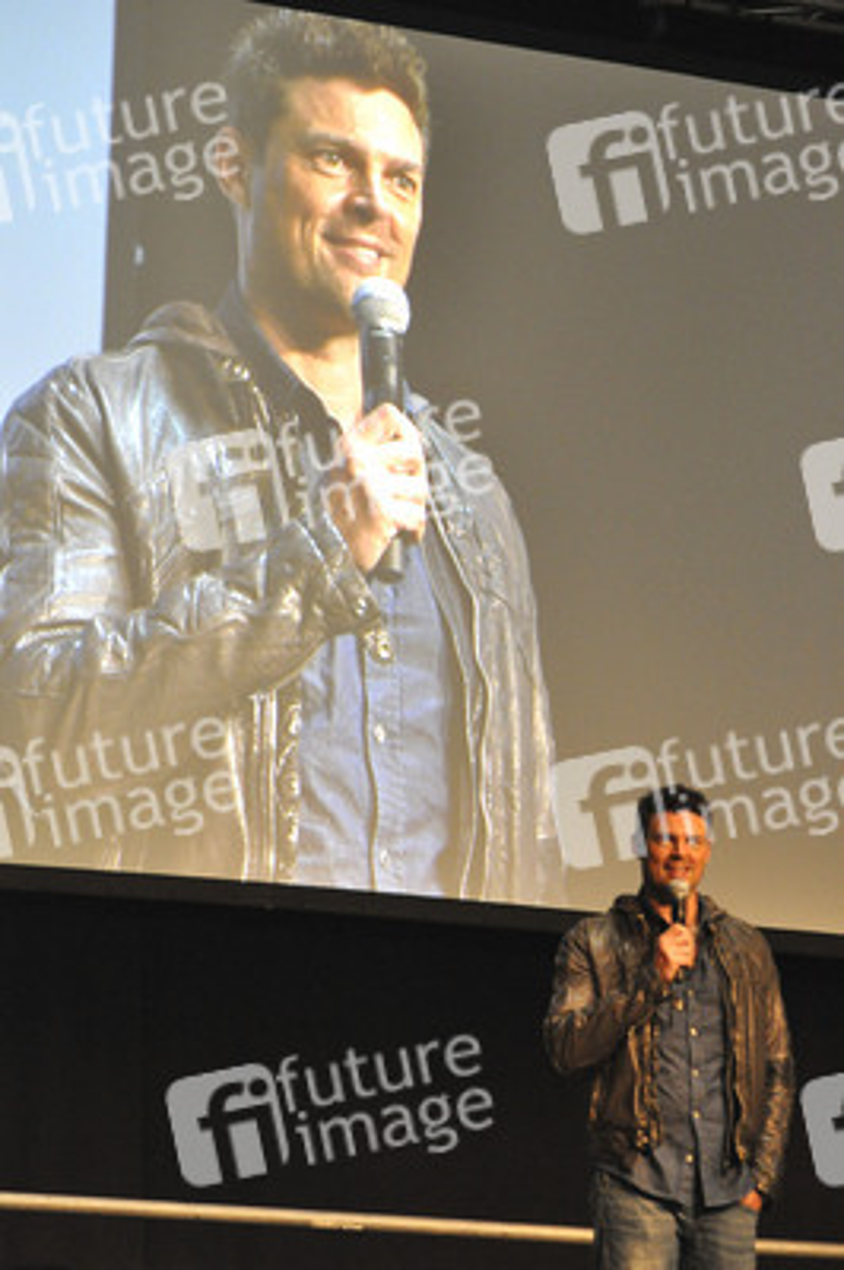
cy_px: 635
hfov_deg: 9.3
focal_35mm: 147
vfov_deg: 14.0
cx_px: 422
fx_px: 5178
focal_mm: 98
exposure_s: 1/125
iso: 3200
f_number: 5
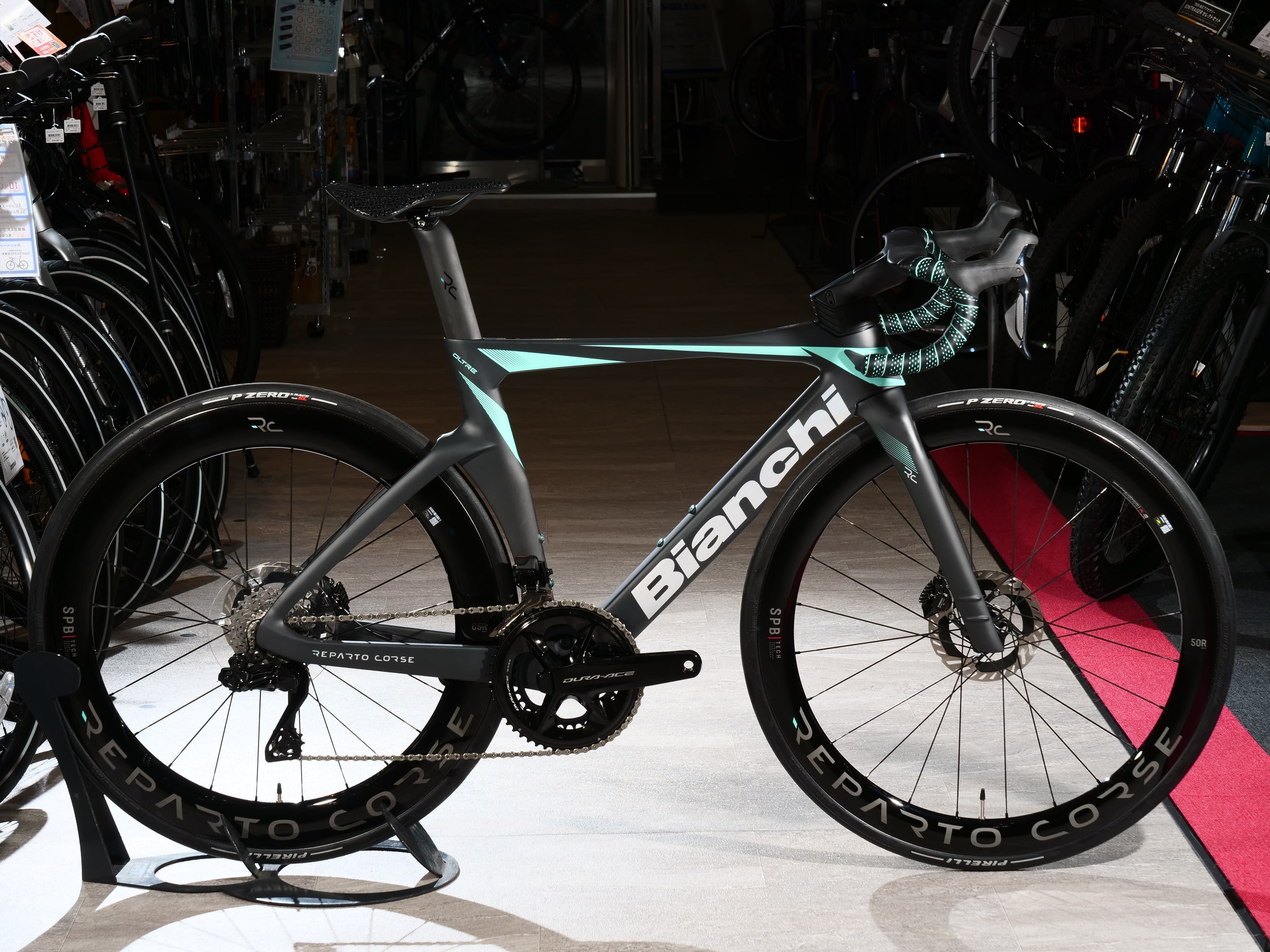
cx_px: 635
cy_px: 476
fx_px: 3375
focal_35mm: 92
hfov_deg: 21.3
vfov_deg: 16.1
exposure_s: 1/250
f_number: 7.1
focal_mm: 46
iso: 200
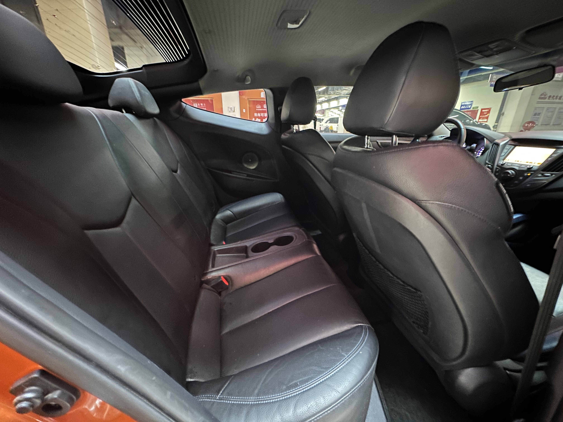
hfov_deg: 102.1
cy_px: 211
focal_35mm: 14
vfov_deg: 85.7
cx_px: 282
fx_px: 228
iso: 800
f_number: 2.2
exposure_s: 1/9
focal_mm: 2.22
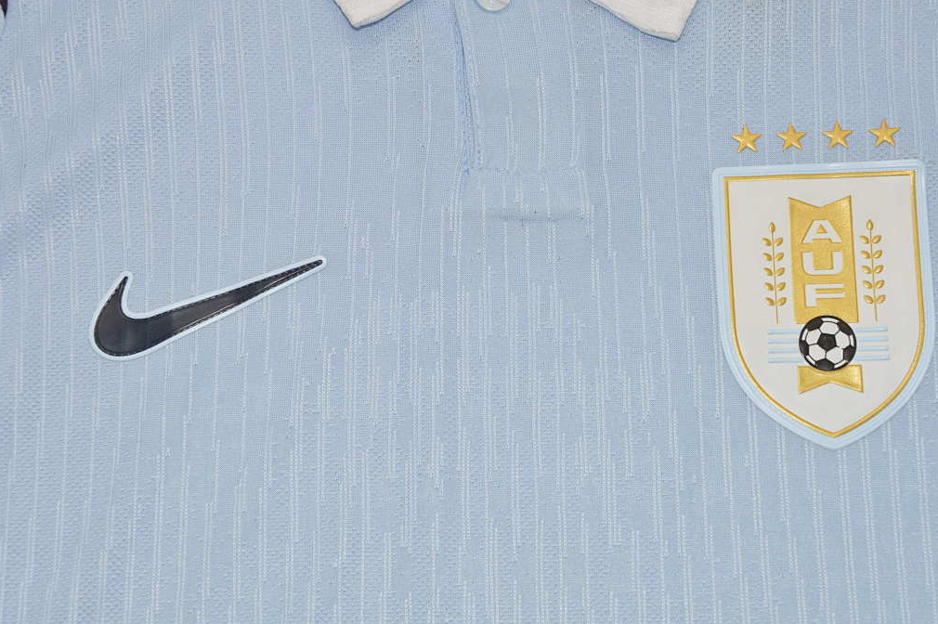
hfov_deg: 21.9
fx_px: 2422
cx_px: 482
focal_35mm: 93
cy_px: 293
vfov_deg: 14.7
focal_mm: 58
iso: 400
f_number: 13
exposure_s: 1/200
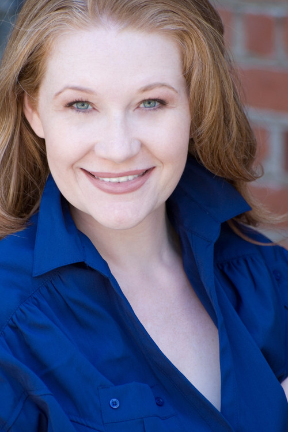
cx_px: 144
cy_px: 216
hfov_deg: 4.7
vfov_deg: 7.0
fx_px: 3510
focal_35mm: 292
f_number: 5.3
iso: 200
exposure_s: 1/80
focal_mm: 195
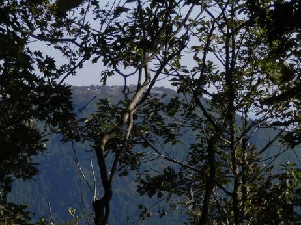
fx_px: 1460
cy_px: 154
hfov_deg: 11.8
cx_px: 119
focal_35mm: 168
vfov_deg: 8.8
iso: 80
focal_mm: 17.3
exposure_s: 1/500
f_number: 4.9
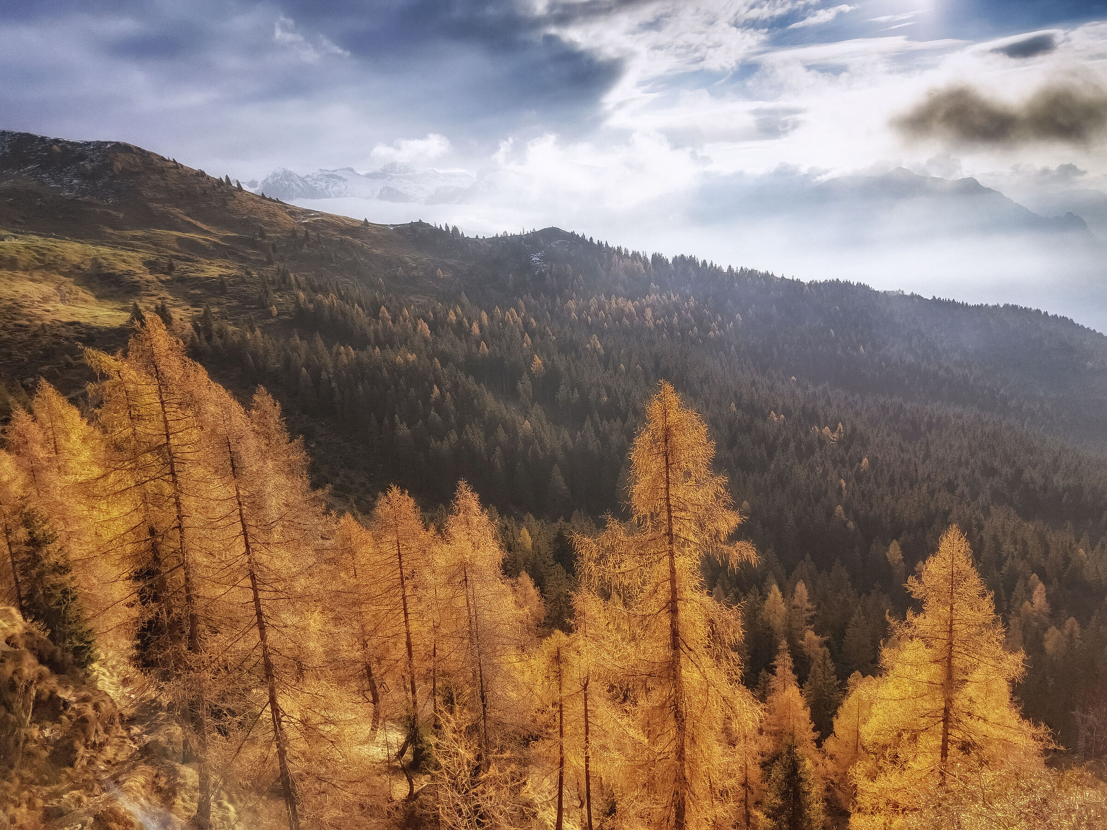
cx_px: 554
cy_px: 415
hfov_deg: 67.3
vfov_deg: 53.1
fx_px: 831
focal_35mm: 26
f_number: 1.5
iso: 50
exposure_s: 1/16000
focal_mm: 5.7
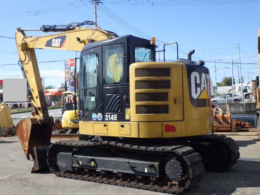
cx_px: 130
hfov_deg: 44.8
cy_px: 98
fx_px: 315
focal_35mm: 42
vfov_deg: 34.3
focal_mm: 7.5
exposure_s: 1/400
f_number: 5
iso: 125
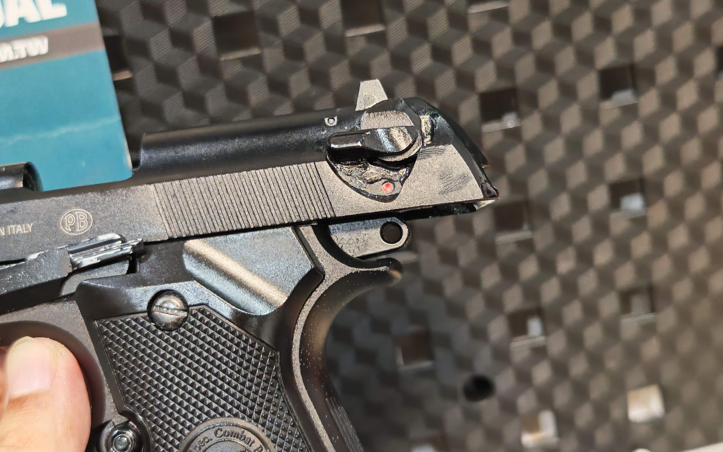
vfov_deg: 22.3
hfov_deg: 35.1
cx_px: 358
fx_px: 1143
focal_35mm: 58
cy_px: 148
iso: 200
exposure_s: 1/33
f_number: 1.4
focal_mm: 6.83
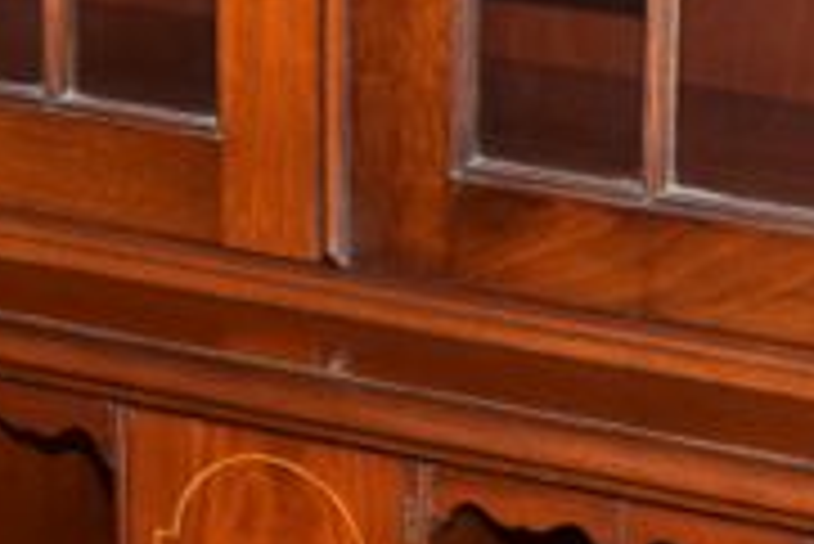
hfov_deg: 10.2
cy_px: 838
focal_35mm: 201
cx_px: 144
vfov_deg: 6.7
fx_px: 4548
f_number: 5.6
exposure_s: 1/125
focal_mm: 38
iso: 800
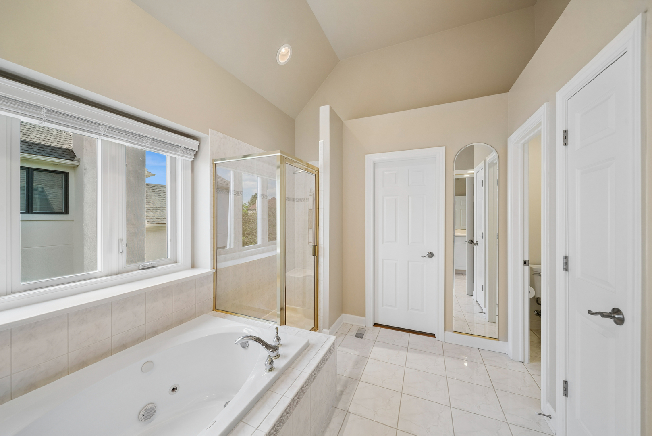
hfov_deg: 100.4
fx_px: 272
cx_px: 326
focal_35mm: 15
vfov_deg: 77.4
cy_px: 218
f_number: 8
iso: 400
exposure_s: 1/40
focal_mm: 15
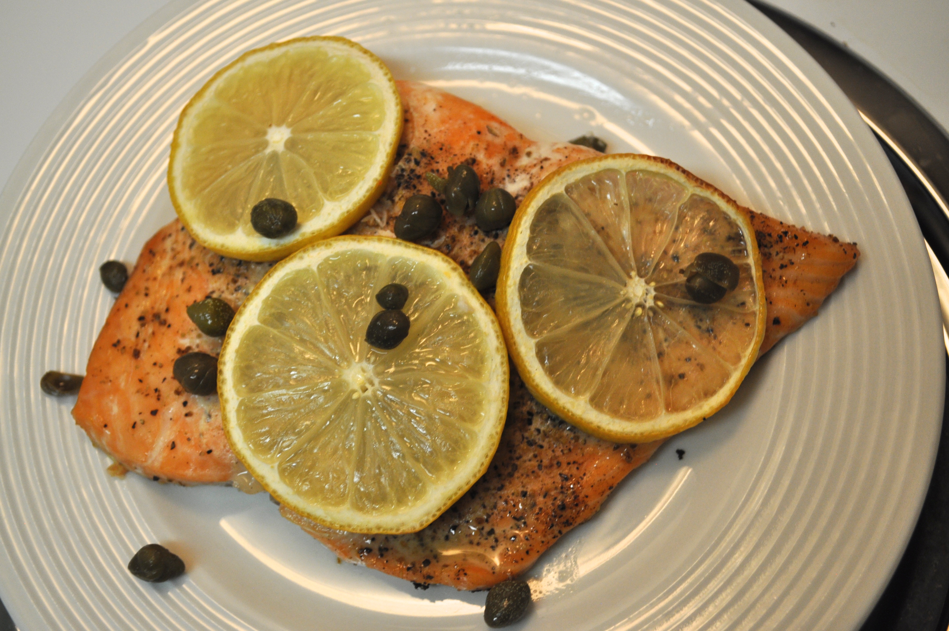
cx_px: 474
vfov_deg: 25.7
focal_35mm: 52
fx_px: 1382
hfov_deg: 37.9
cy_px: 316
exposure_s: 1/60
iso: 640
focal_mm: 35
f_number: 5
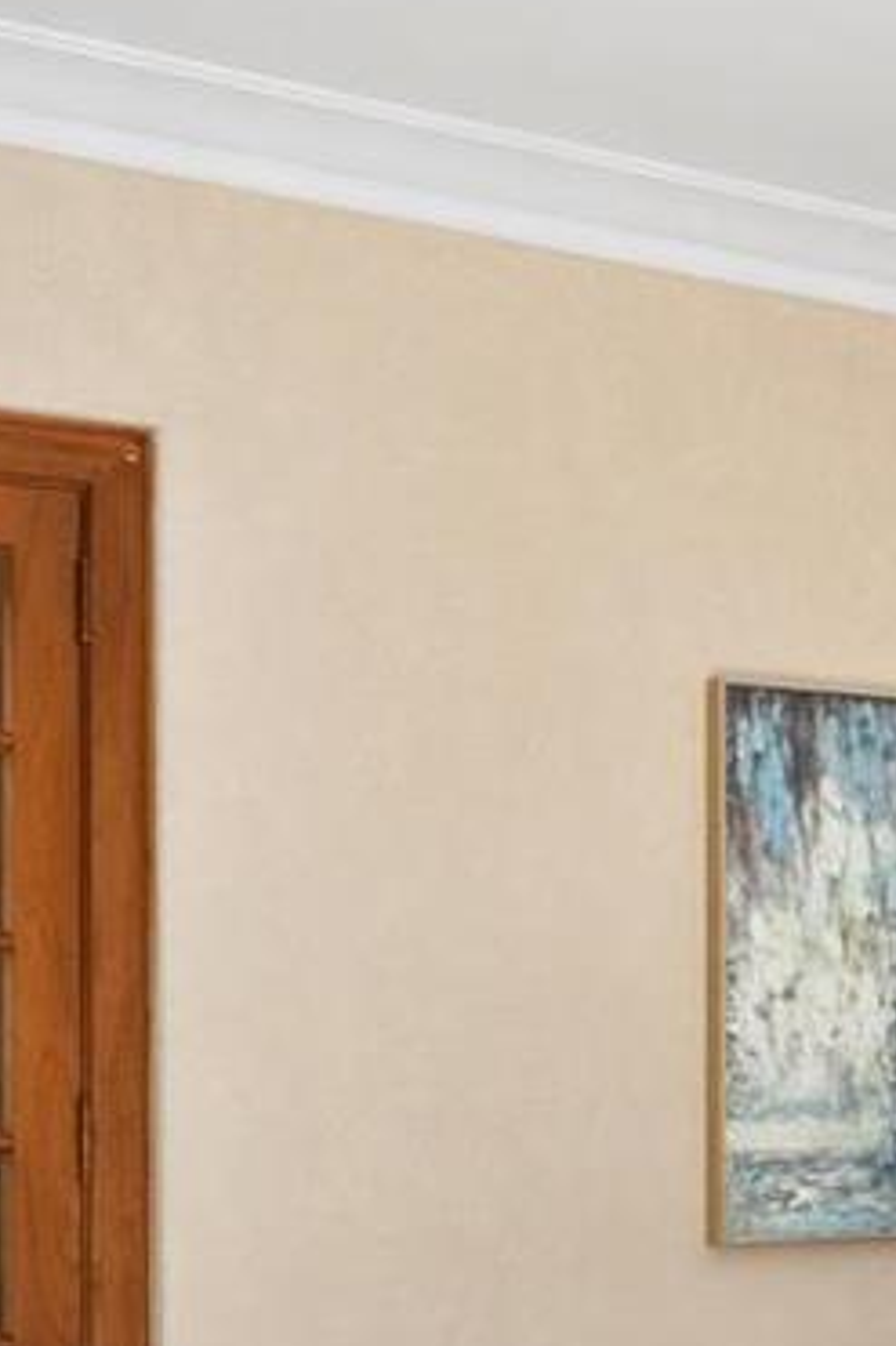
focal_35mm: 69
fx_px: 2578
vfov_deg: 28.5
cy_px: 1128
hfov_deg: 17.1
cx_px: 1480
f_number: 7.1
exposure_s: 1/10
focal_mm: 8
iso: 400
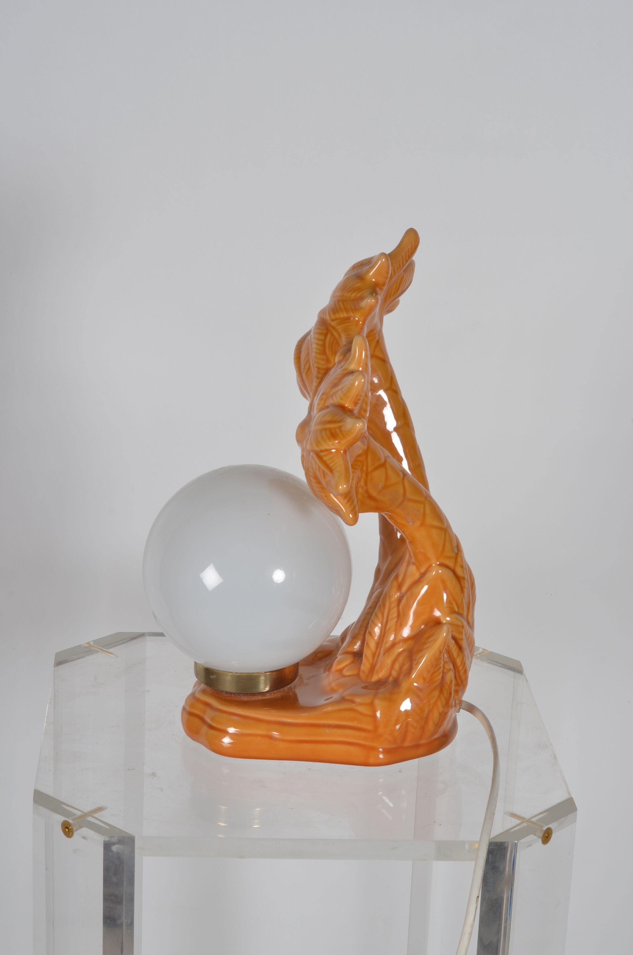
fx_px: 1987
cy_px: 478
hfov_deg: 18.1
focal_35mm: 75
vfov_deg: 27.0
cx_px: 316
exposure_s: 1/125
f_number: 14
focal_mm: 50
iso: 100
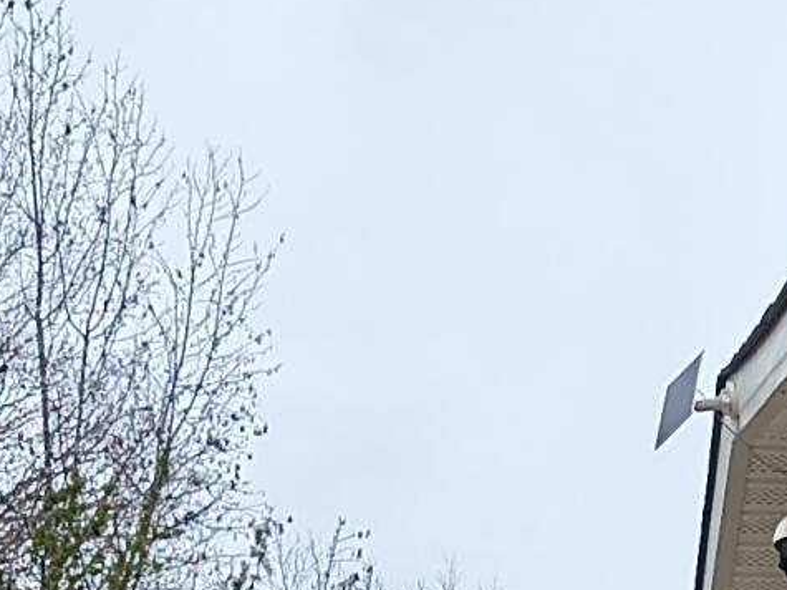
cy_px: 1720
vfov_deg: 8.1
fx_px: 3591
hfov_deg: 12.5
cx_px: 567
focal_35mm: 158
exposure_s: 1/848
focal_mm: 4.68
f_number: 1.7
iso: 100
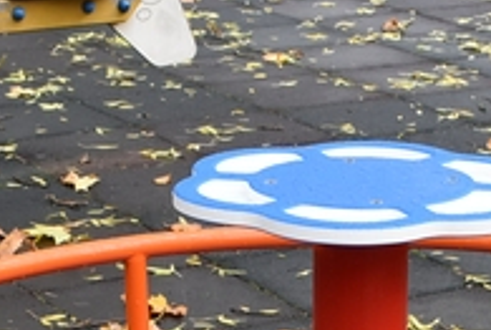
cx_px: 353
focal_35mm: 152
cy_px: 736
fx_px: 2078
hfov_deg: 13.4
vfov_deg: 8.4
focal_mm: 22
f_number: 5.6
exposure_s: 1/125
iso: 400
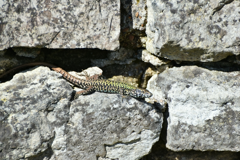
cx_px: 120
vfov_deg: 3.7
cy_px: 80
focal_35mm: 375
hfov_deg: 5.5
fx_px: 2499
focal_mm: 250
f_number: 6.3
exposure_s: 1/800
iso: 250
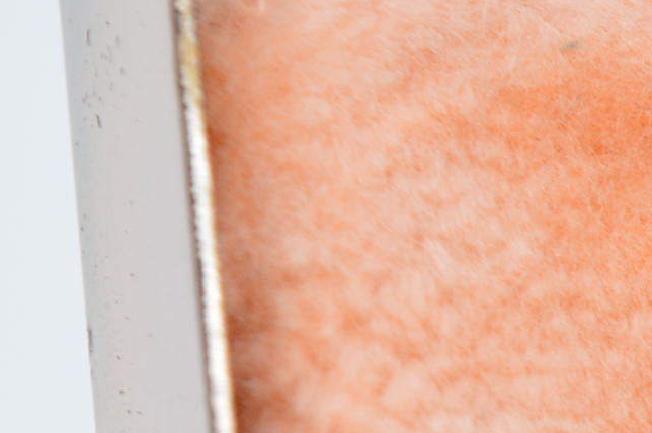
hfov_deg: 5.2
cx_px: 1459
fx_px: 6972
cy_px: 887
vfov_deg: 3.5
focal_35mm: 385
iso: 400
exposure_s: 1/80
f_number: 8
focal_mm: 55
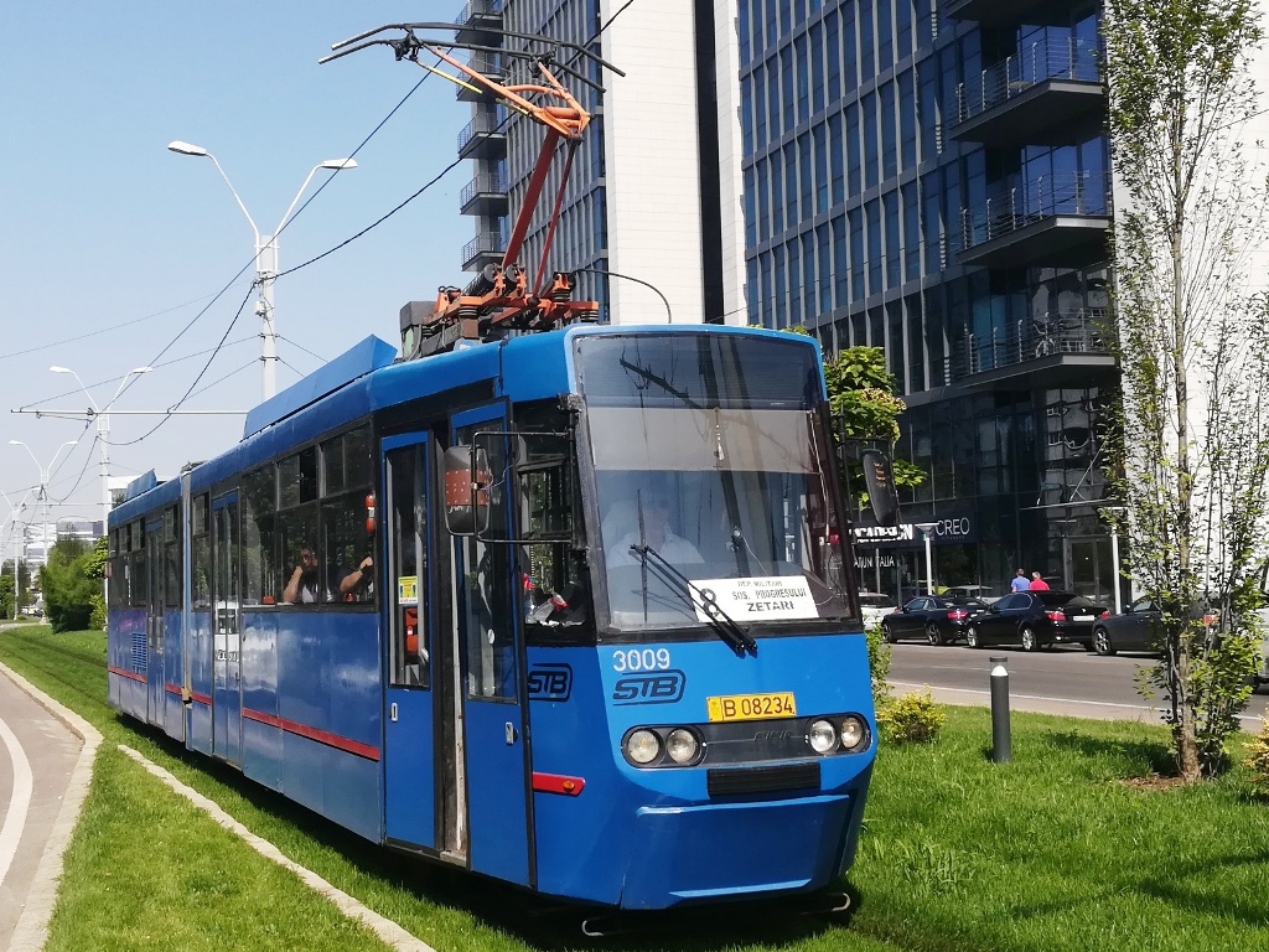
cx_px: 634
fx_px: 1576
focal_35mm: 43
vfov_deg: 33.6
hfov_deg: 43.9
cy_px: 476
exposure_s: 1/1053
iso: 50
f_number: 2.2
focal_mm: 3.83
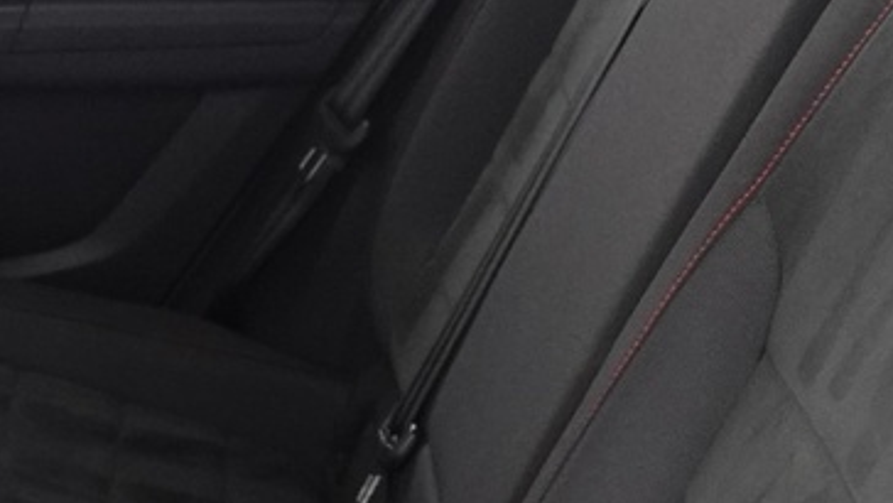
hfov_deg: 18.6
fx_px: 2653
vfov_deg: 10.5
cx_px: -15
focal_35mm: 112
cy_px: 731
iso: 800
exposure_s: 1/15
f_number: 1.8
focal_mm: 9.4
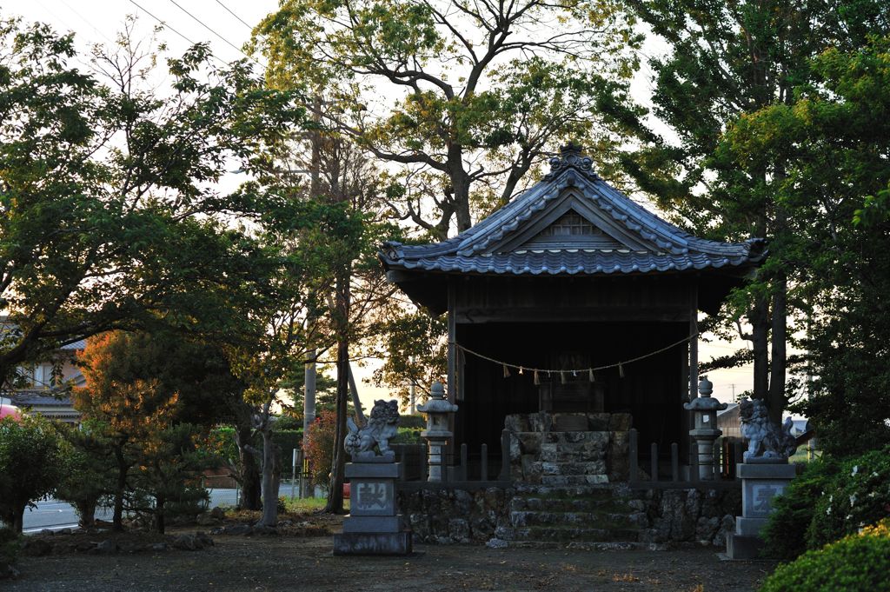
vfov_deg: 23.3
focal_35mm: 58
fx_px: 1433
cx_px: 445
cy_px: 296
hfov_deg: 34.5
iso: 200
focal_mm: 58
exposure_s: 1/200
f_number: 4
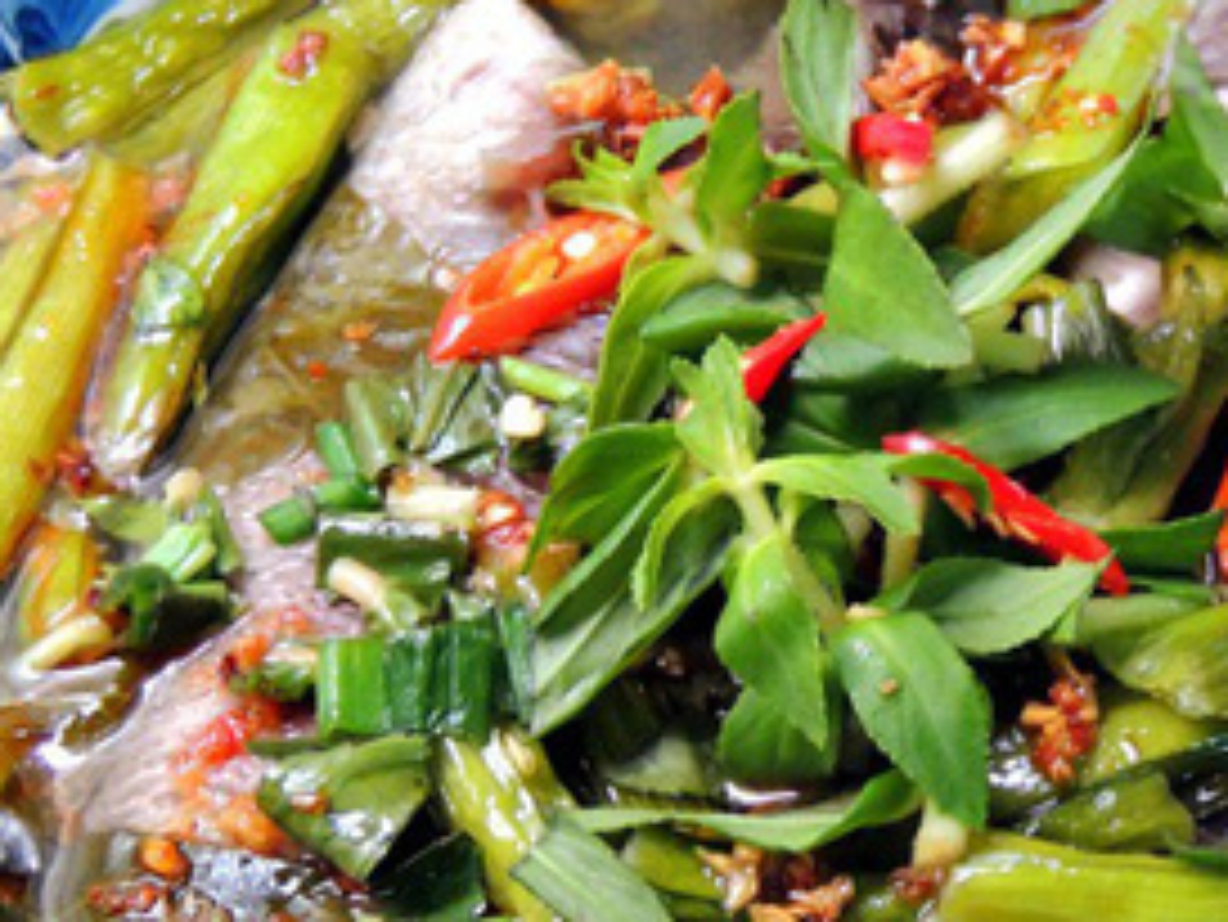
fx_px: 5146
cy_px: 416
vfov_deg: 10.2
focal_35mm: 145
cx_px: 855
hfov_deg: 13.6
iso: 400
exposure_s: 1/15
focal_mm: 10.7
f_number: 3.7
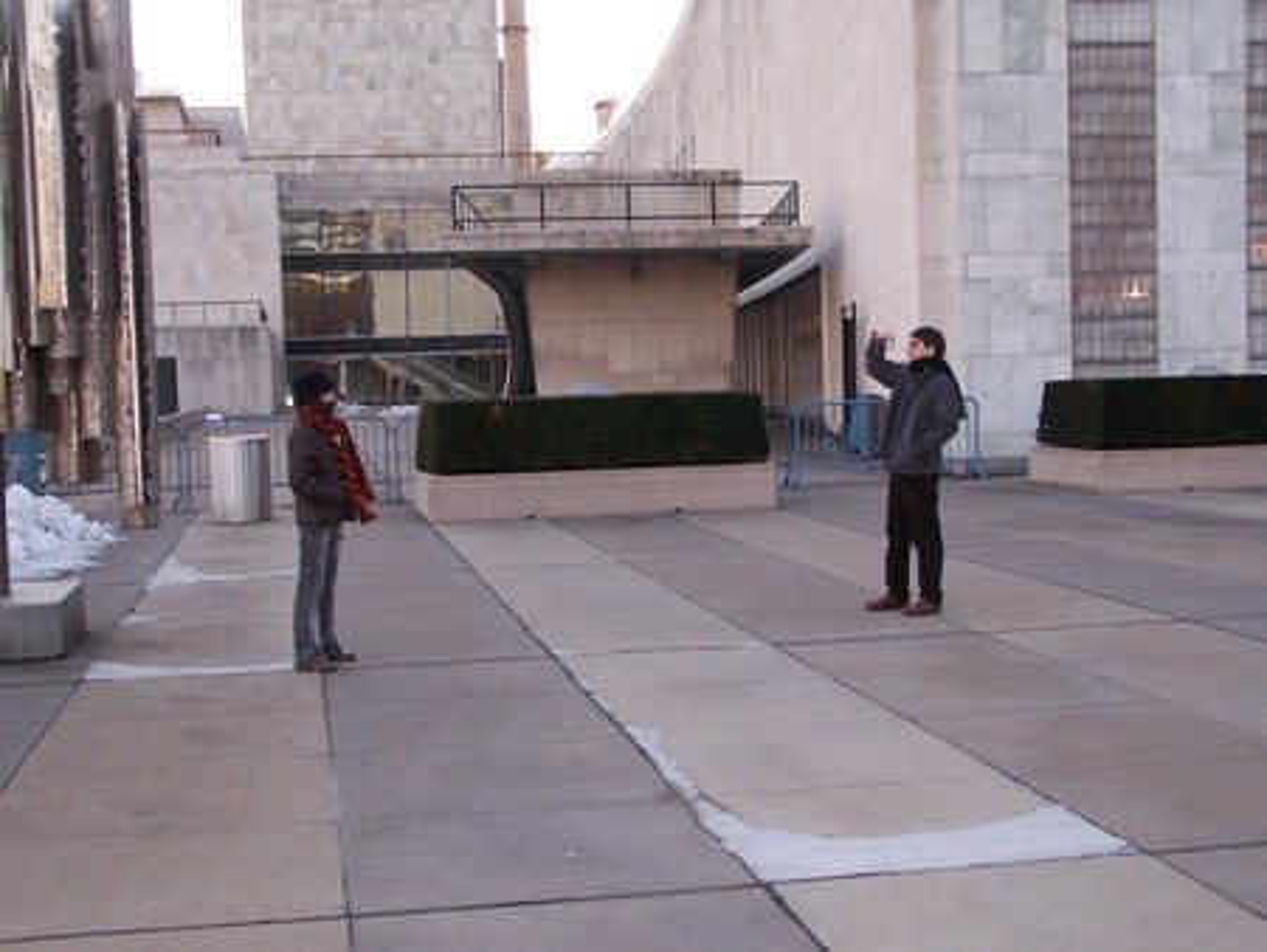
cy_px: 476
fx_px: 1868
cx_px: 634
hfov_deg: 37.5
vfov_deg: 28.6
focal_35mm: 51
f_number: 3
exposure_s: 1/60
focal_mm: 8.5
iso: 140
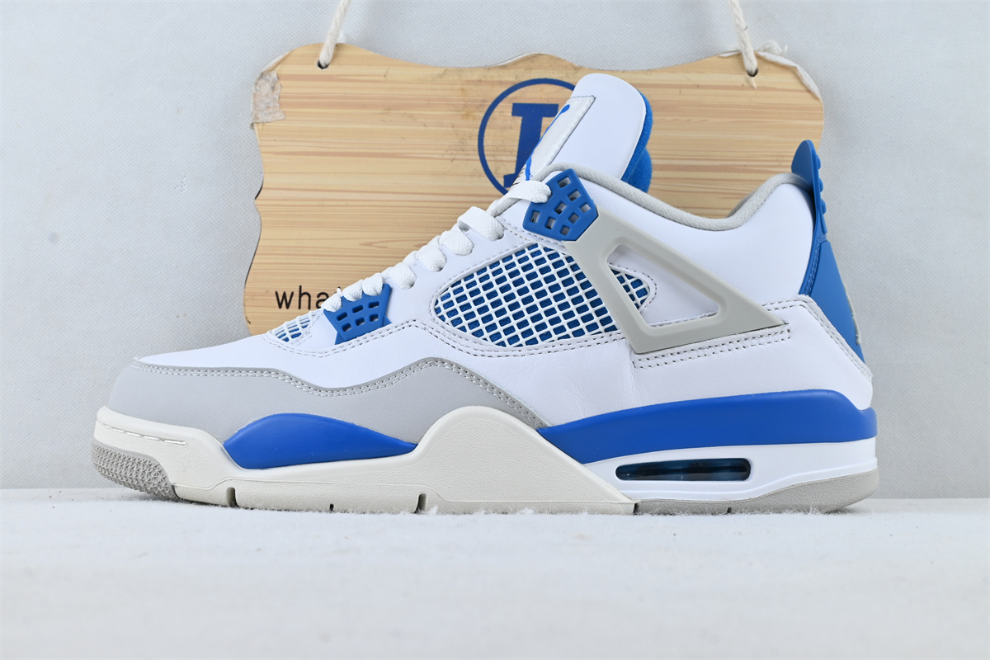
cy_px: 330
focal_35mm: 45
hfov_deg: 43.6
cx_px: 495
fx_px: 1237
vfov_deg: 29.9
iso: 100
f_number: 10
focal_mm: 30
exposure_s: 1/15
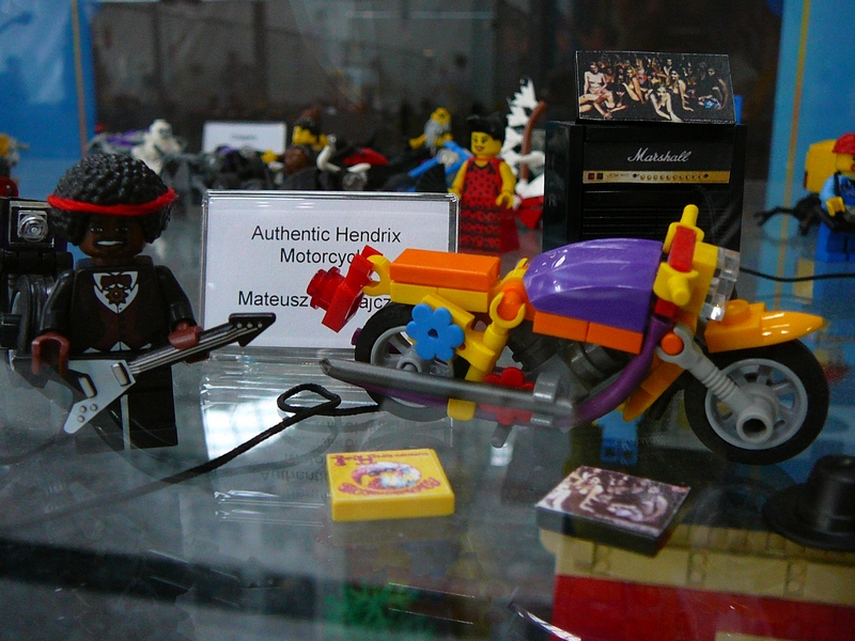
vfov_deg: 39.7
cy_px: 320
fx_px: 889
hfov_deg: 51.4
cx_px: 428
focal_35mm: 36
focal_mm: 5.2
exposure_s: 1/8
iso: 200
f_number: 2.8
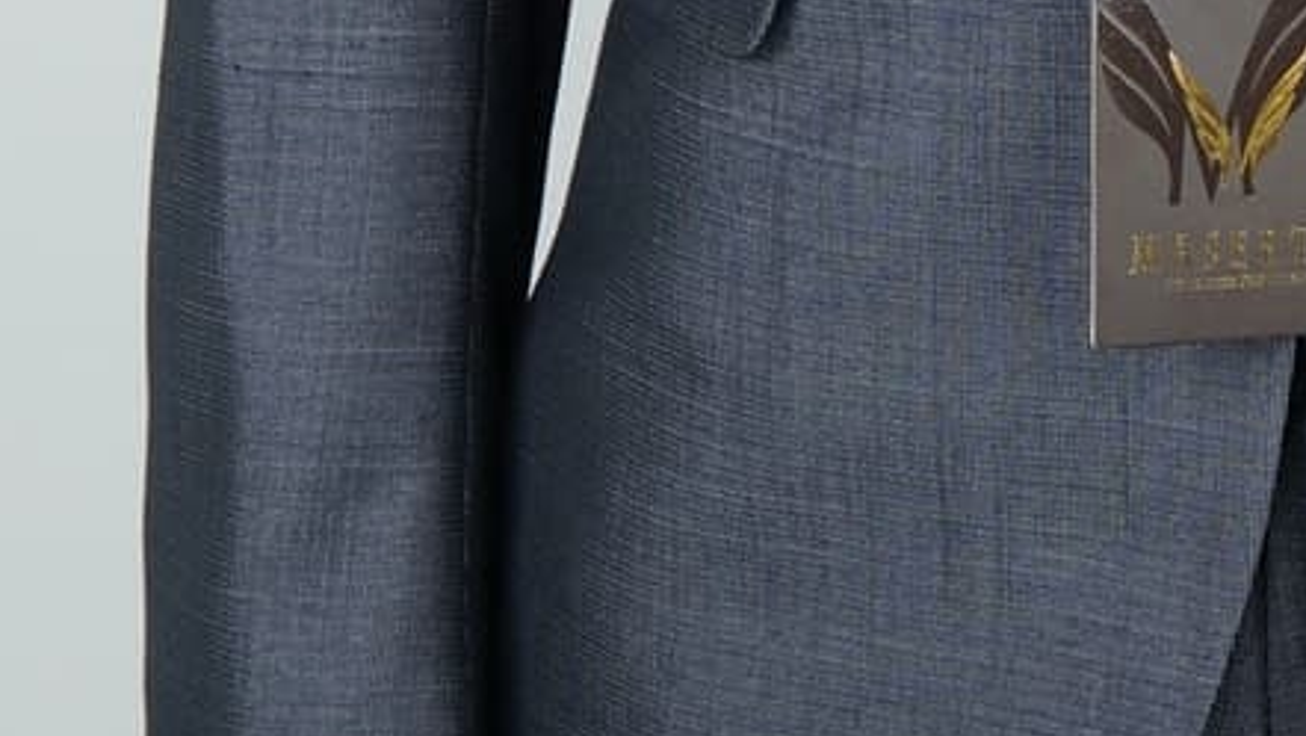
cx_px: 1433
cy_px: -1224
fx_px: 6651
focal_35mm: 192
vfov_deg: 6.0
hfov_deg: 11.1
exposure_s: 1/100
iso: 100
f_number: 13
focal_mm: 30
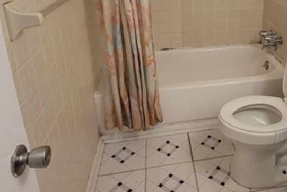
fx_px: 255
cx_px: 220
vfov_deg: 38.3
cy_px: 19
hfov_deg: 55.5
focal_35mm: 32
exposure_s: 1/60
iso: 160
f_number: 2.2
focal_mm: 2.2
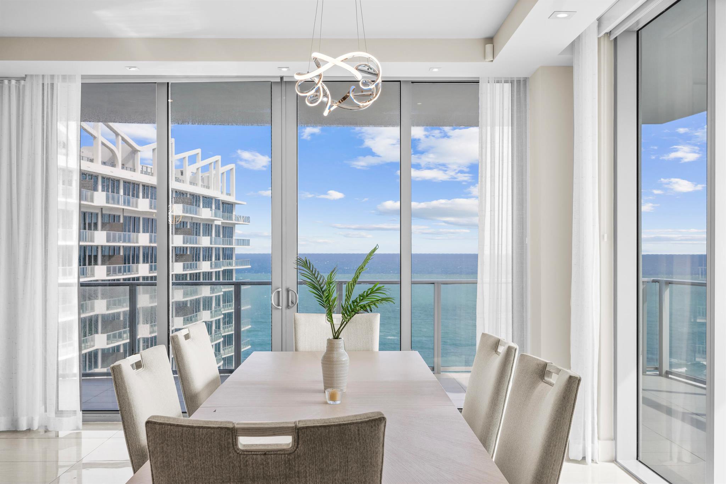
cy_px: 242
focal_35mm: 35
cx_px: 363
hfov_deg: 54.4
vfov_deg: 37.8
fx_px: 706
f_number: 8
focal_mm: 35
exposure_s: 1/15
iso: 64
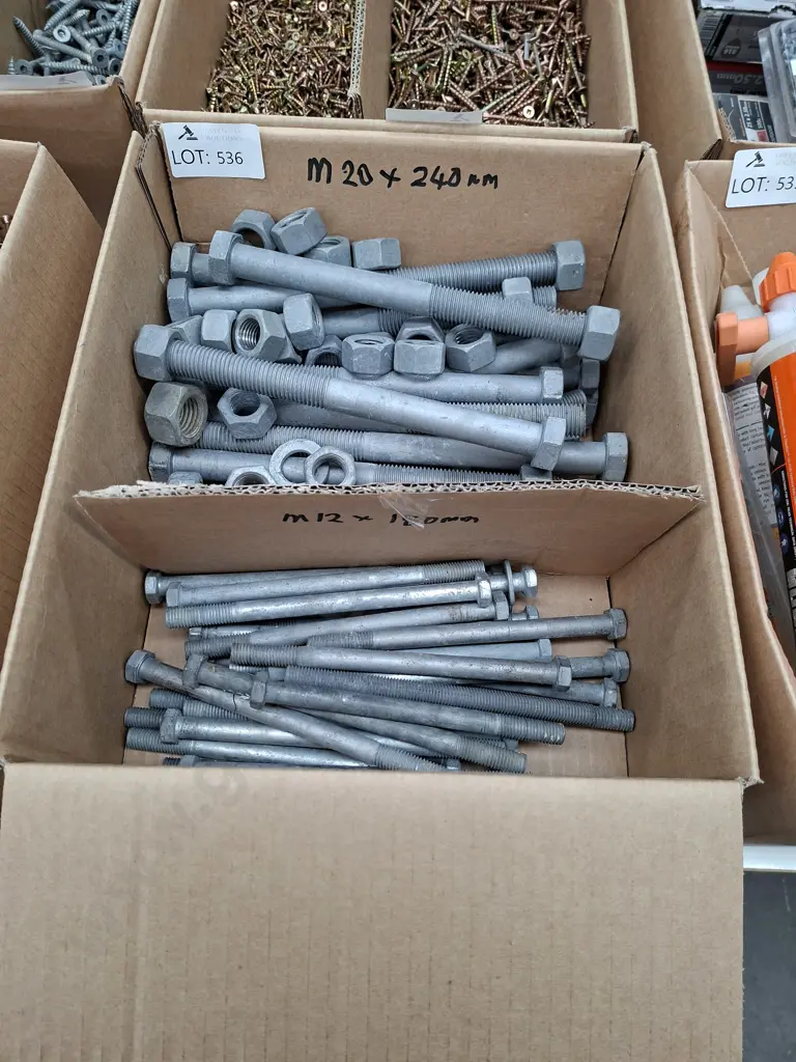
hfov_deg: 58.9
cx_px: 398
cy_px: 531
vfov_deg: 73.9
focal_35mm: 23
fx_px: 705
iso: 200
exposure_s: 1/100
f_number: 1.8
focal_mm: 5.54
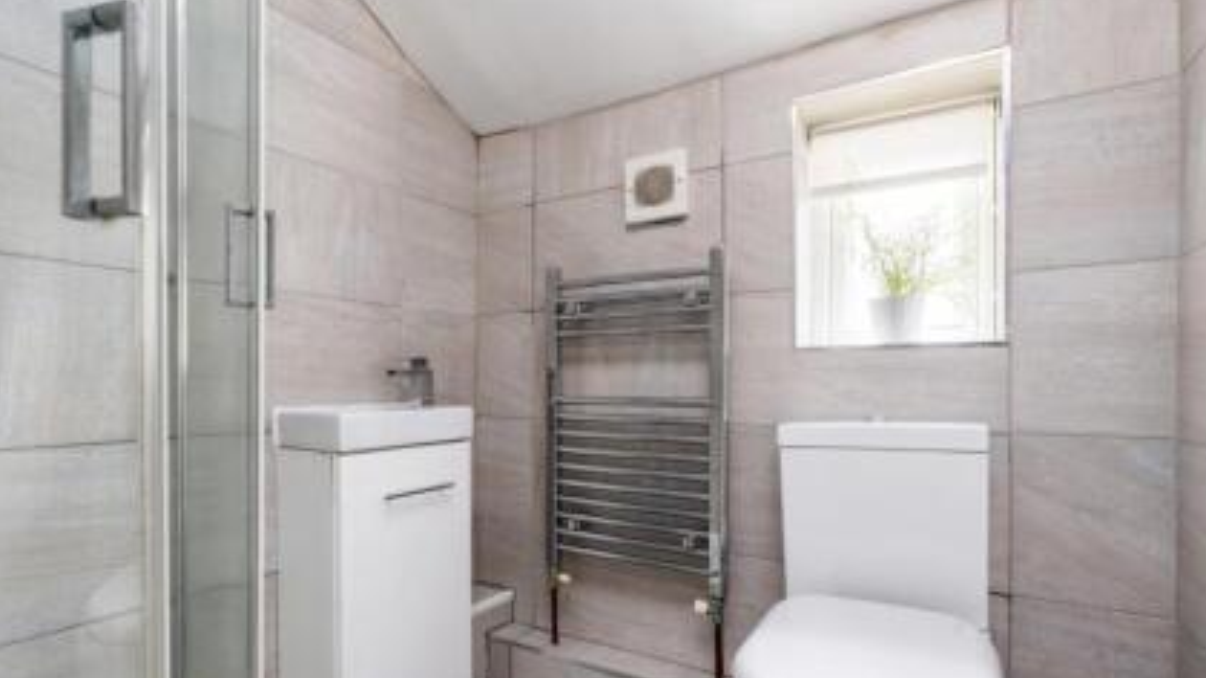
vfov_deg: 58.1
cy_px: 389
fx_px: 607
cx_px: 557
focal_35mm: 19
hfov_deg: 89.4
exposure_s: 1/25
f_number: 7.1
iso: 320
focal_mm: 16
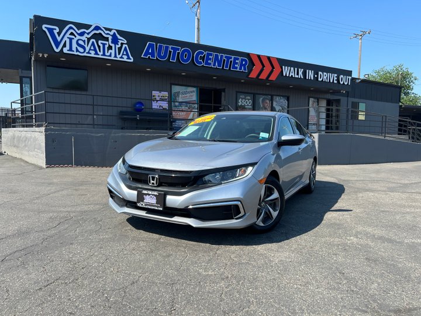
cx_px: 210
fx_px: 316
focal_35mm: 26
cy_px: 158
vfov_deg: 53.1
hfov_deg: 67.3
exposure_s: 1/2083
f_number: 1.5
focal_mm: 5.7
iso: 50
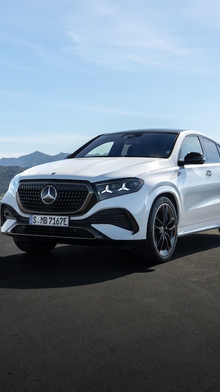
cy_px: 195
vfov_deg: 38.5
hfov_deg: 22.2
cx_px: 131
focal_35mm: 54
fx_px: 560
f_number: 5.6
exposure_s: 1/320
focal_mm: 34
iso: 100
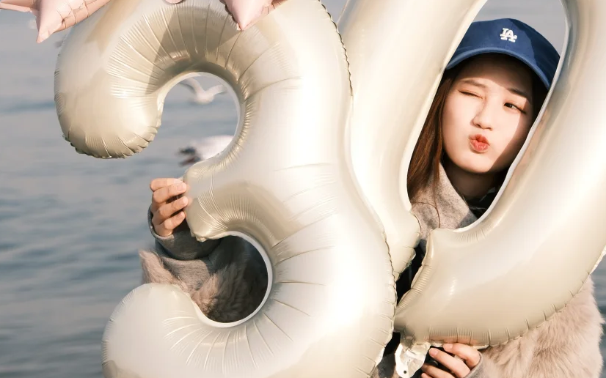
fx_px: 1916
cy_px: 83
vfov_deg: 11.3
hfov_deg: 18.0
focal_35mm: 116
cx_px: 368
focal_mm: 38.8
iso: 200
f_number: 2.8
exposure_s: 1/2000
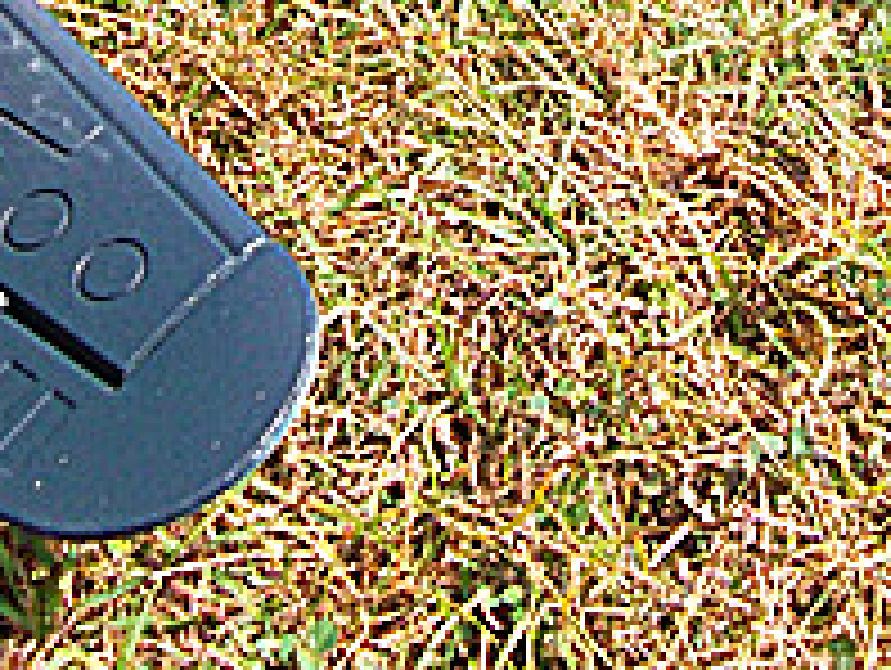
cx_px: 810
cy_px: -621
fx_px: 2809
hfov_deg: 17.7
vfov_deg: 12.2
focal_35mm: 109
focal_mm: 4.9
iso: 80
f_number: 3.5
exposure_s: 1/400
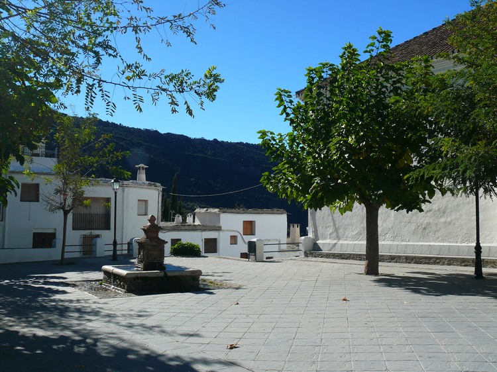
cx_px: 248
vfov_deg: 40.7
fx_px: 502
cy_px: 186
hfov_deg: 52.6
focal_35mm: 35
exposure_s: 1/250
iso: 100
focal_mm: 7.4
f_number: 5
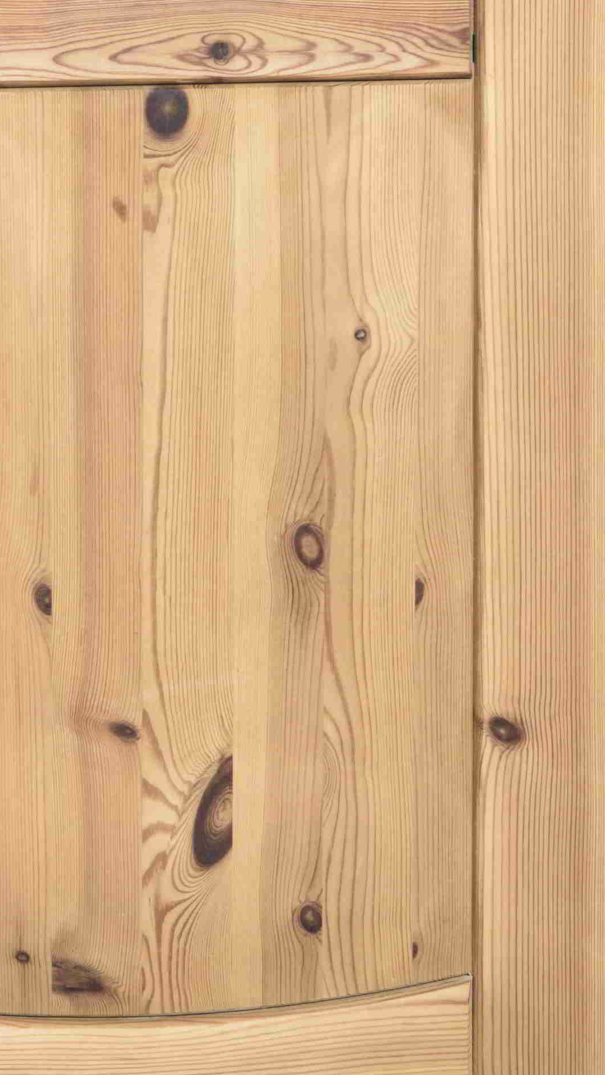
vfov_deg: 11.7
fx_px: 5217
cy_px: 276
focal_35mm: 183
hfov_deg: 6.4
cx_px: -733
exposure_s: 1/125
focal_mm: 45
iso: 400
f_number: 7.1
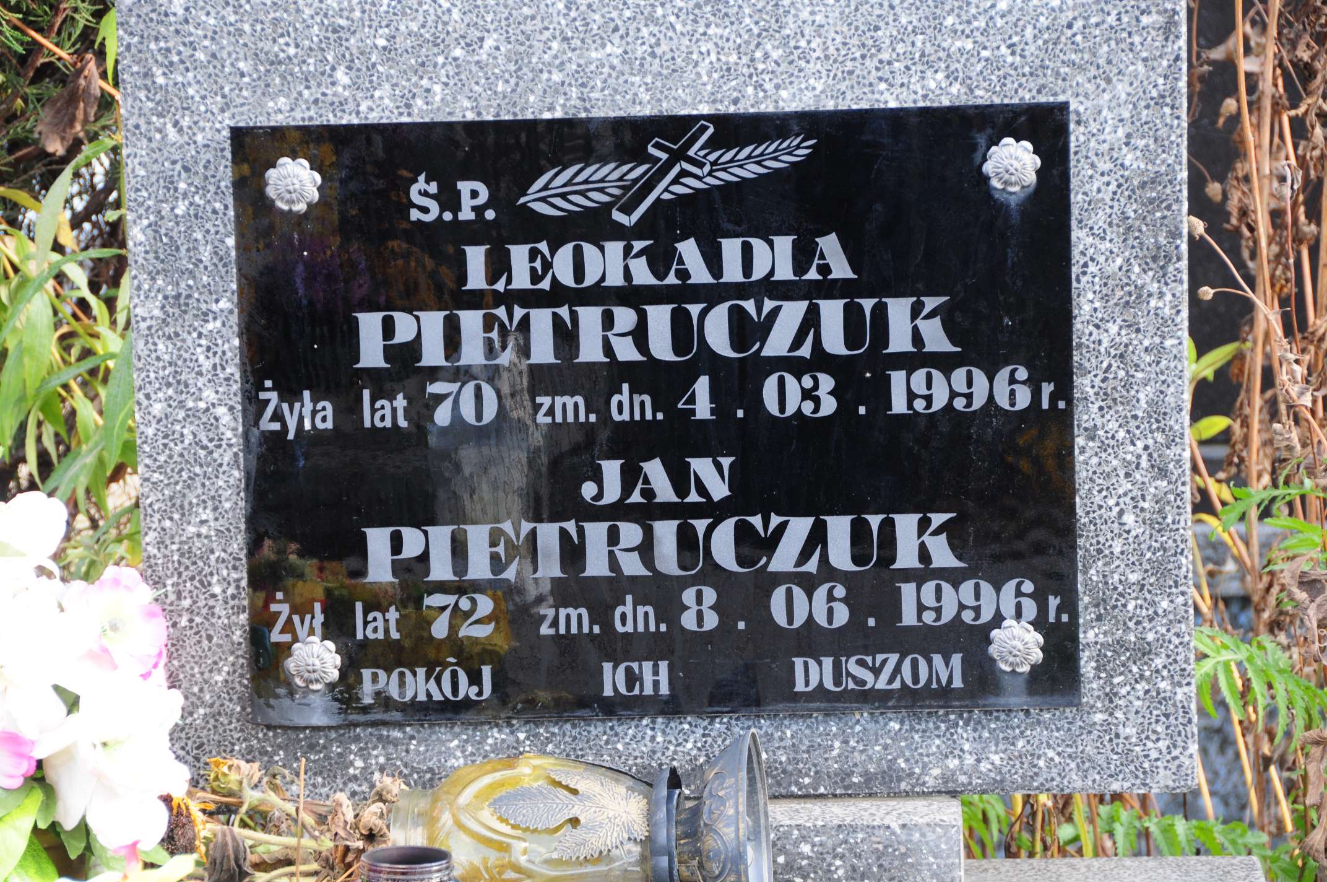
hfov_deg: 10.2
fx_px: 7455
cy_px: 441
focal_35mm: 202
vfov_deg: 6.8
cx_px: 664
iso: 320
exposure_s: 1/50
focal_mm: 135
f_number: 7.1
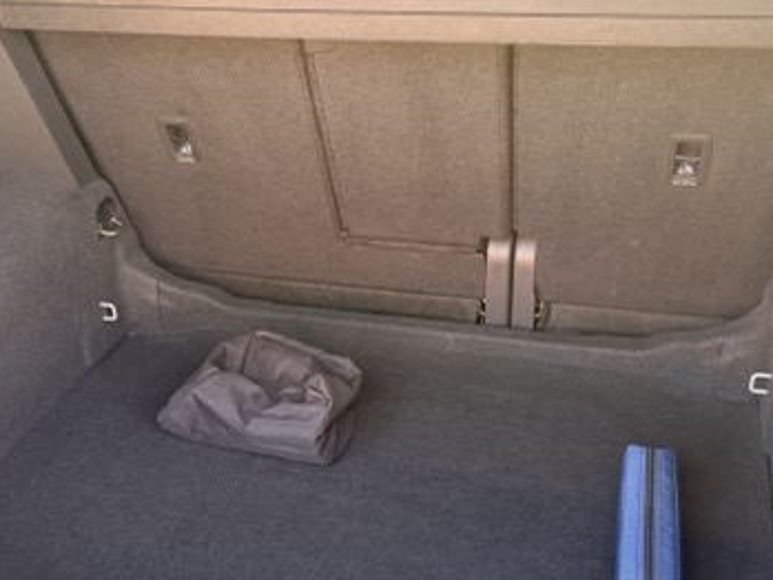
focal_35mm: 44
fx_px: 983
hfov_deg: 42.8
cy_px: 385
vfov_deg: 32.6
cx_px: 332
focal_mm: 6.76
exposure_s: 1/173
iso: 200
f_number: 1.78
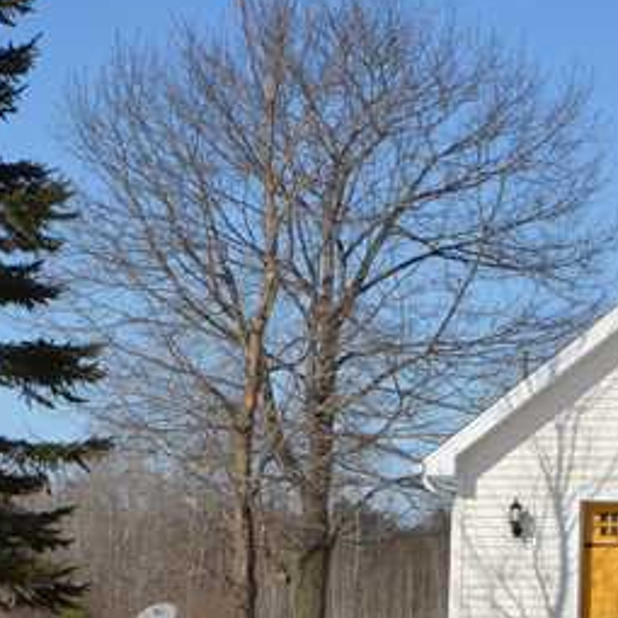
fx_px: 2585
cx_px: 1020
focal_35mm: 128
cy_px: 379
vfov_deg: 13.6
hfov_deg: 12.7
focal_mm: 20
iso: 100
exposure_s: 1/320
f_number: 9
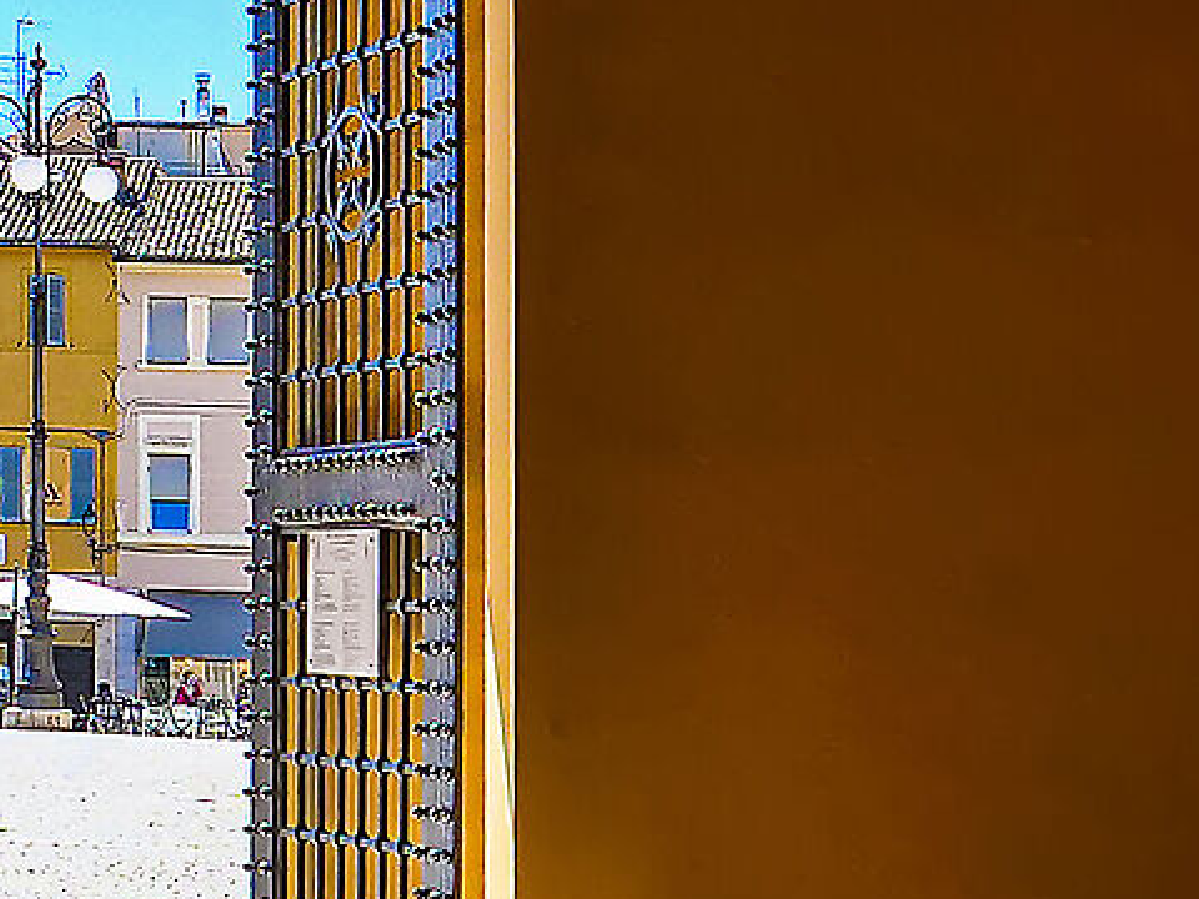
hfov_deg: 15.6
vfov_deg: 12.0
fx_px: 4156
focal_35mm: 120
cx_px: -347
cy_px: -235
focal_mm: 12
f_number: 5.6
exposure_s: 1/400
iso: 200
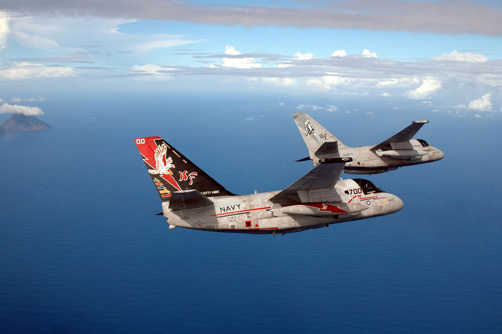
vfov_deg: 31.8
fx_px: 585
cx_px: 251
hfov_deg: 46.4
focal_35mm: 42
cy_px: 167
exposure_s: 1/320
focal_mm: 28
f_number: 9
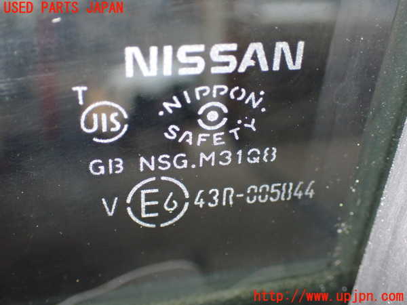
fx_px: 553
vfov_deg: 30.9
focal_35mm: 47
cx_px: 204
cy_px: 152
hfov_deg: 40.4
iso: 800
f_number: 9
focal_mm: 8.4
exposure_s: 1/50
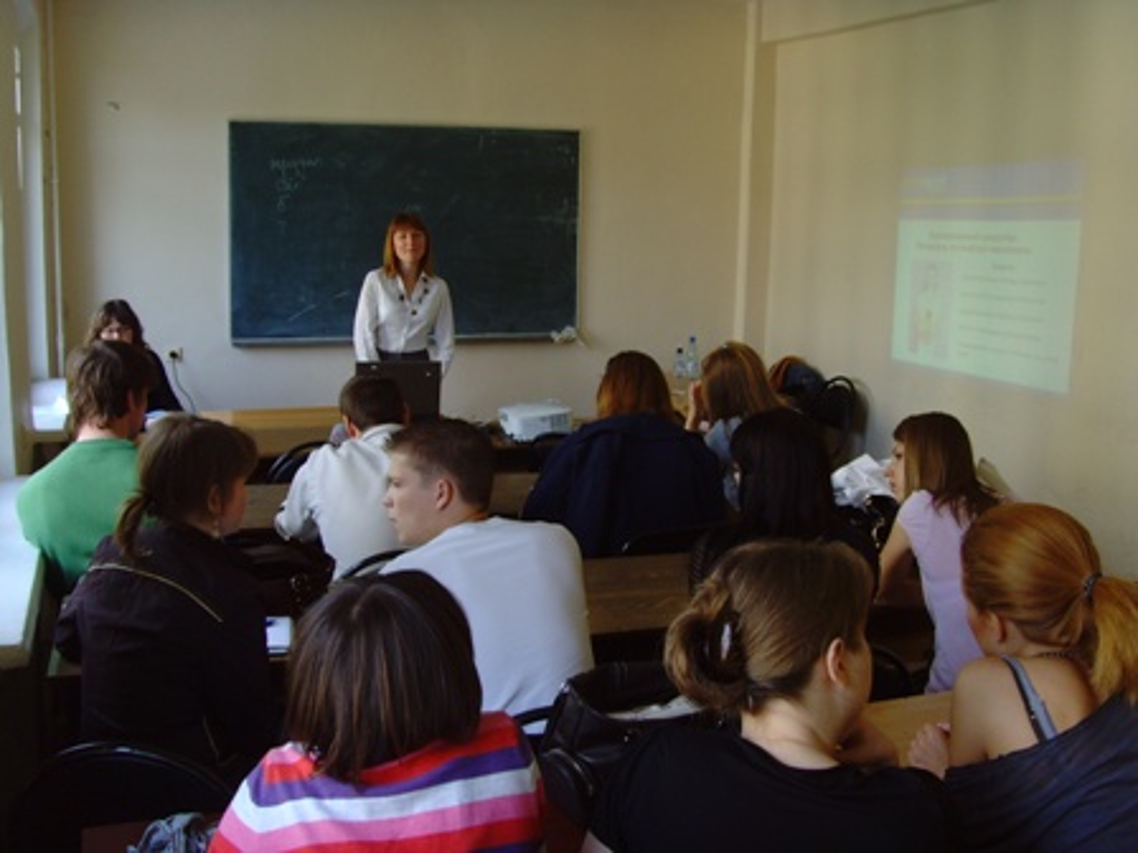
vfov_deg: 36.8
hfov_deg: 47.9
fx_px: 1282
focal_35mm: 39
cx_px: 569
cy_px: 426
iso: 120
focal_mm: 6.6
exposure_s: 1/45
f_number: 3.5
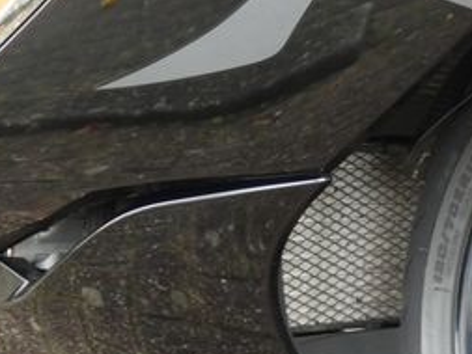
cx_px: 306
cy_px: 114
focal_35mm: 134
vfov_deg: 11.1
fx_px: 1828
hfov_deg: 14.7
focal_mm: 9.5
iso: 400
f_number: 3.9
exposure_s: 1/80
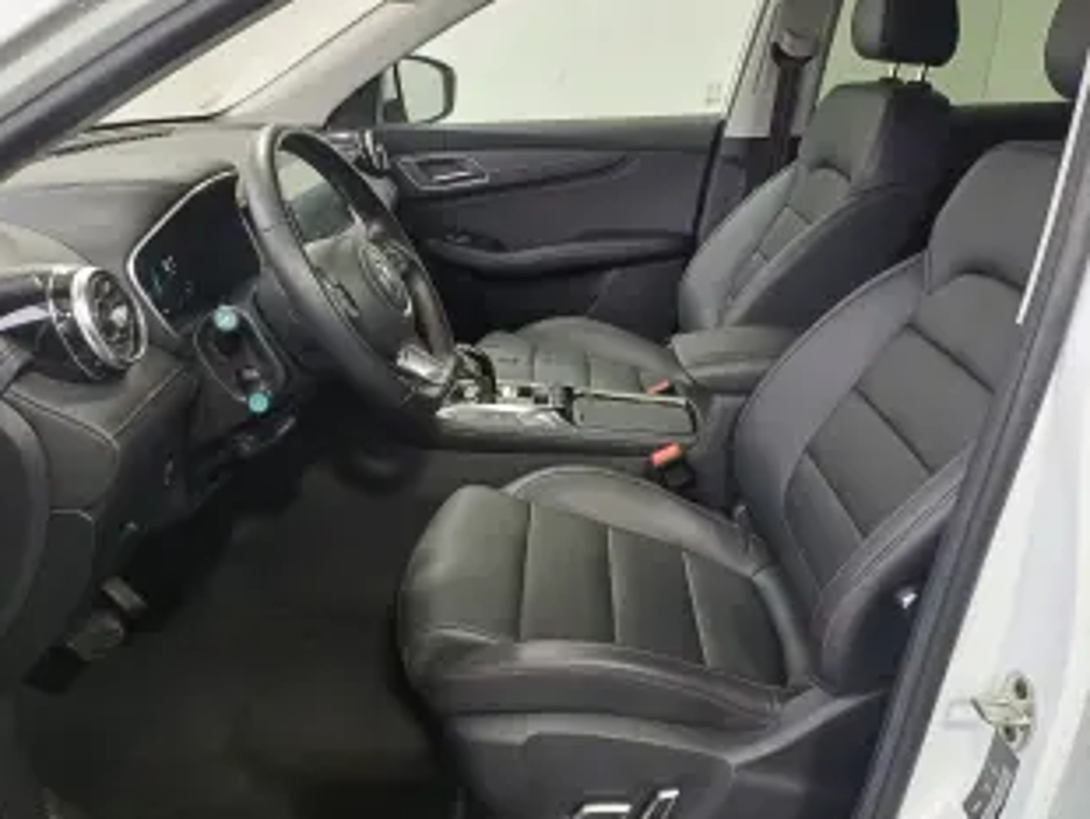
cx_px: 570
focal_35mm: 29
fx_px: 914
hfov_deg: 61.6
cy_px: 404
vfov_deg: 48.3
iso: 200
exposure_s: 1/50
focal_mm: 4.65
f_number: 1.8
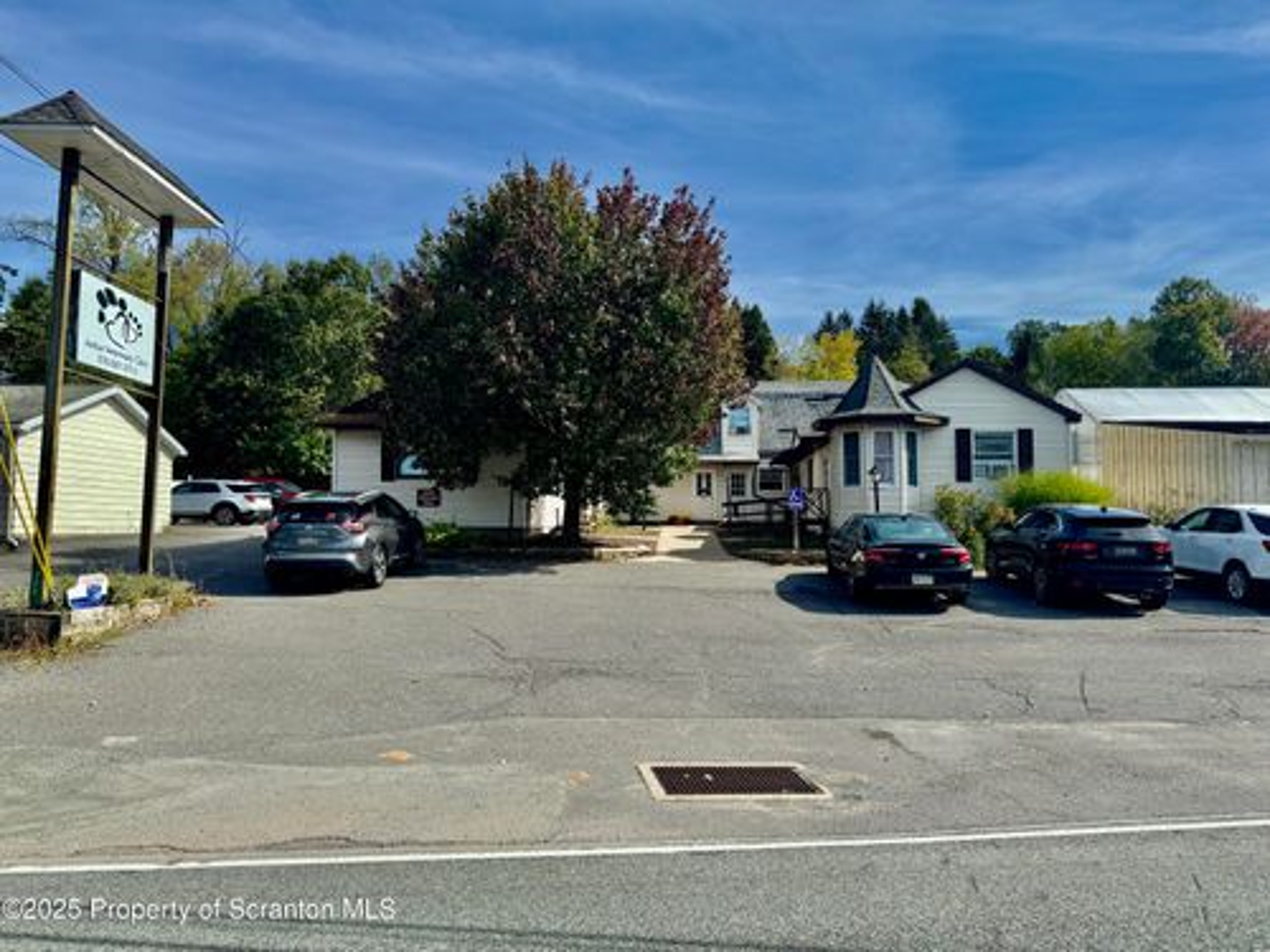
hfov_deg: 71.6
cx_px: 635
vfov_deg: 56.8
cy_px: 476
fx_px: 881
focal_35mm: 24
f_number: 1.78
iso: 80
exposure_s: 1/5348
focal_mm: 6.76
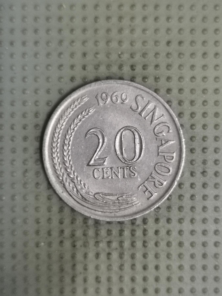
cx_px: 111
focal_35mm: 52
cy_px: 148
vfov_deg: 36.8
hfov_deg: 28.0
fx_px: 445
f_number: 1.8
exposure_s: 1/25.7
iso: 400
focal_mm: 4.75
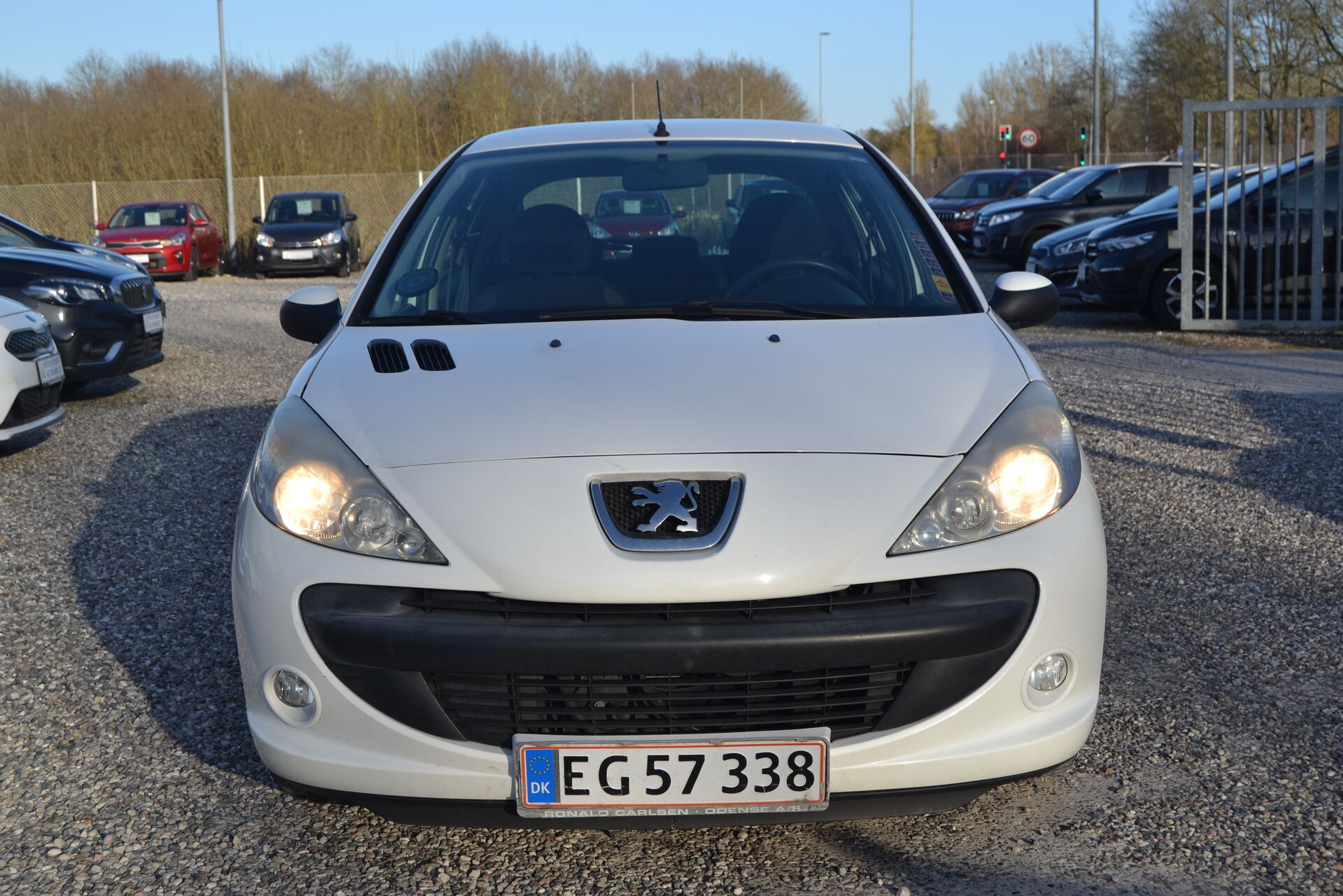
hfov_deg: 42.3
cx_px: 672
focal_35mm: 46
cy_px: 448
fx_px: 1735
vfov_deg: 28.9
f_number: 8
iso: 100
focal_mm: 31
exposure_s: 1/250
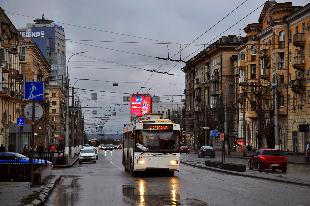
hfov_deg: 26.0
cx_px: 155
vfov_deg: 17.5
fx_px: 671
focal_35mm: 78
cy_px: 103
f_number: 5.6
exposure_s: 1/250
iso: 360
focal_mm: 52
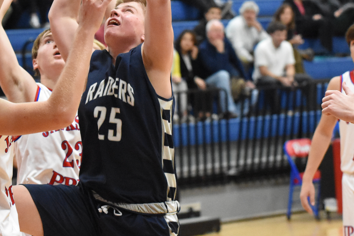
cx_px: 162
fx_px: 1839
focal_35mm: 187
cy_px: 89
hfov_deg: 11.0
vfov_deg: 7.3
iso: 9000
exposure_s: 1/1000
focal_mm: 70
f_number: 2.8
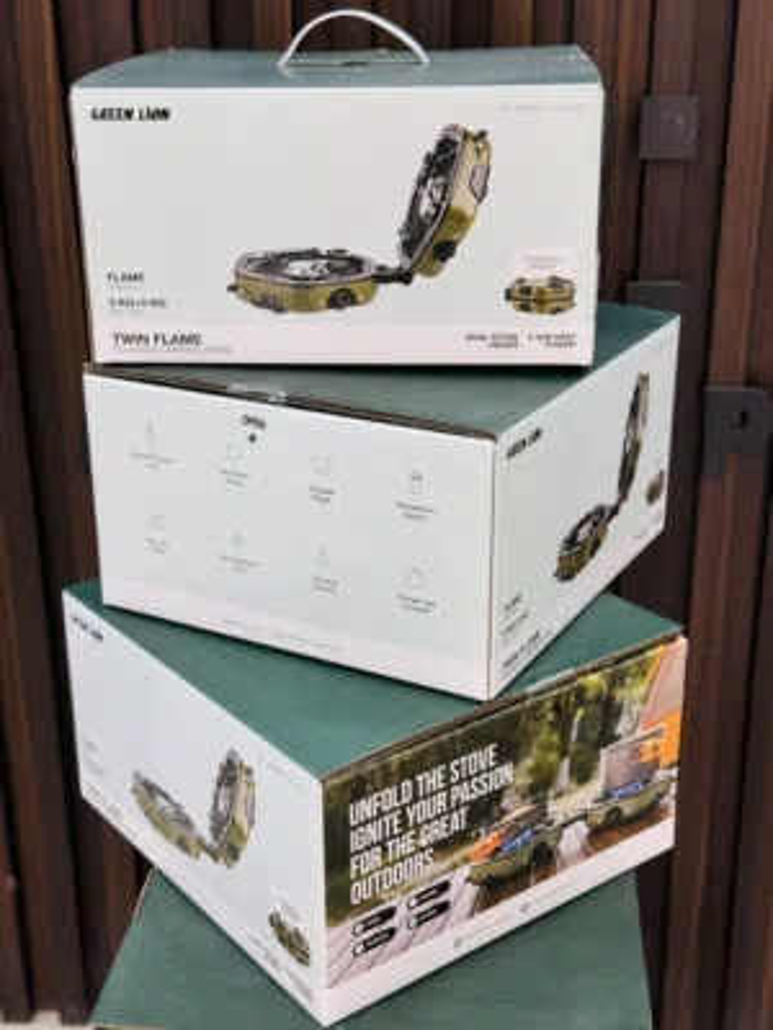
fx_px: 1429
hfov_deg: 30.3
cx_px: 386
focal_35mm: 48
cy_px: 515
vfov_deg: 39.7
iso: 64
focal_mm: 6.76
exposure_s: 1/100
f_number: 1.78
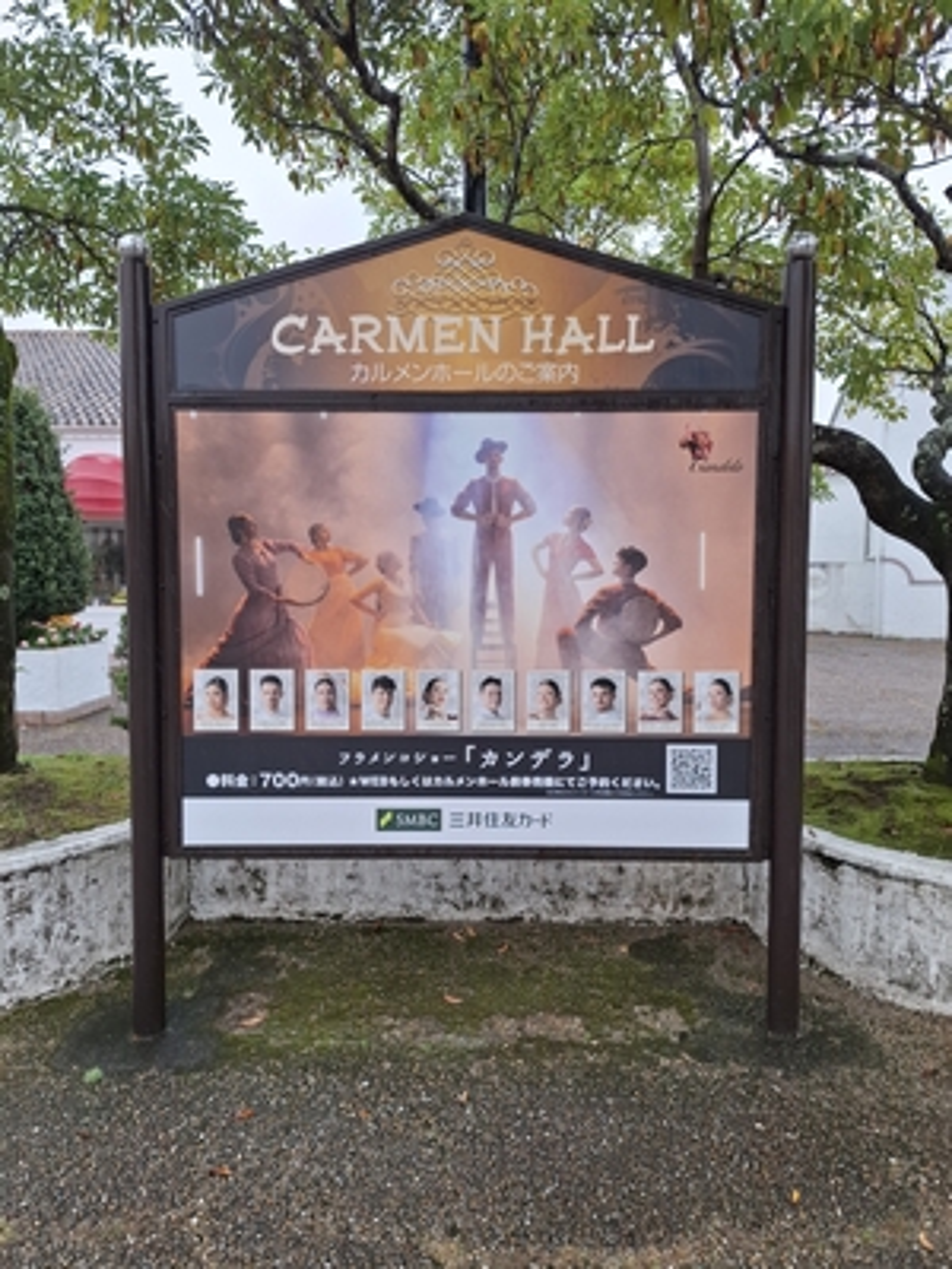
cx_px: 476
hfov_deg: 58.9
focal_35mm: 23
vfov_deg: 73.9
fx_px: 843
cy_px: 634
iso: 50
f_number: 1.8
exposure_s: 1/182
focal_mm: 5.54
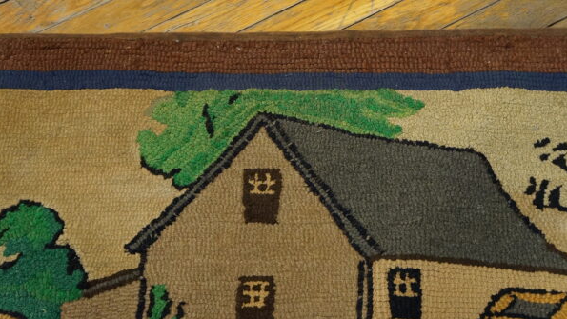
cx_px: 283
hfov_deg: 35.7
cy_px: 136
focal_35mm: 59
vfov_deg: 20.5
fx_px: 880
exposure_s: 1/125
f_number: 4.5
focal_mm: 37
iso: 3200
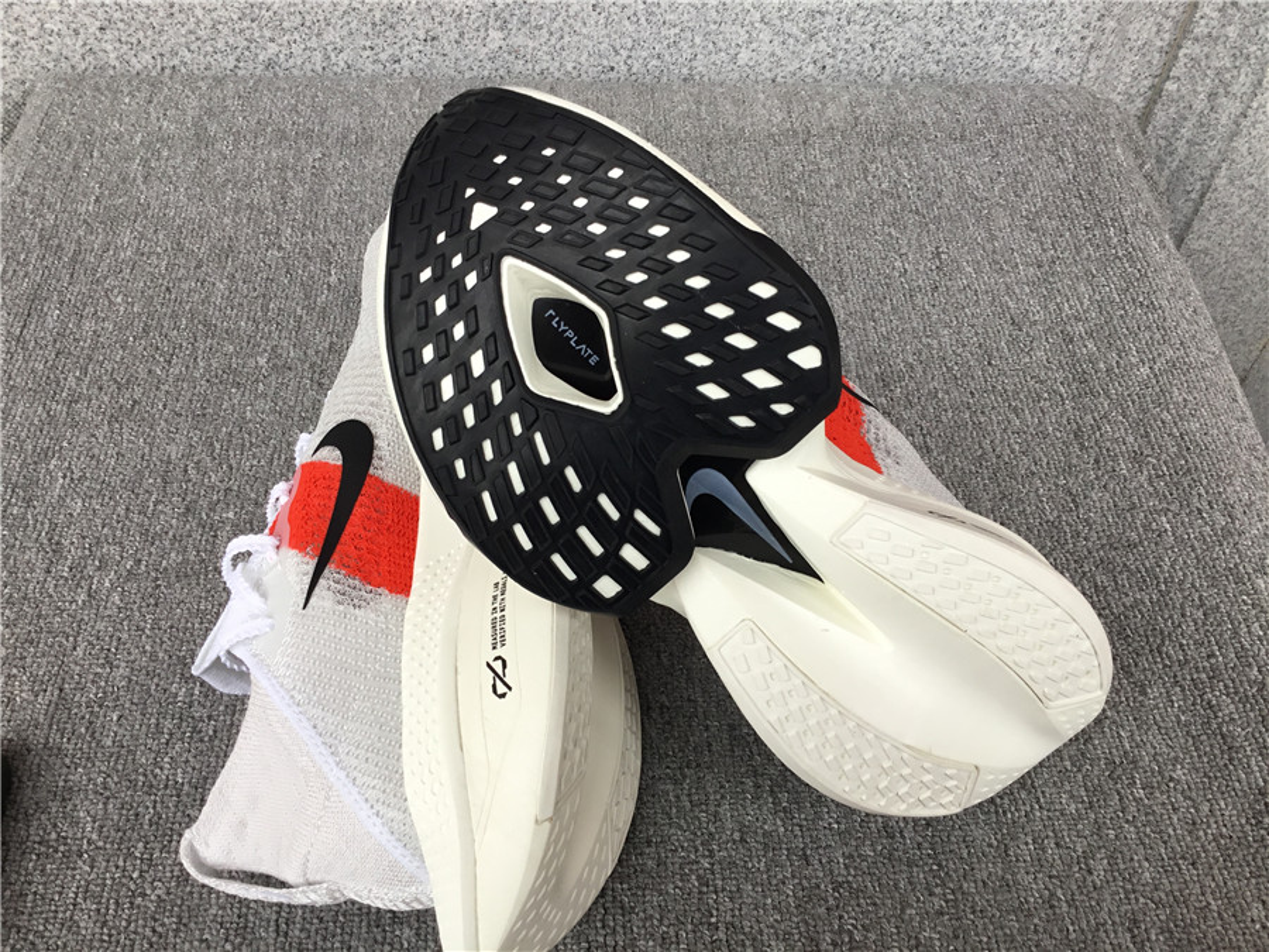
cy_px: 476
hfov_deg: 58.4
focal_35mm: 31
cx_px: 634
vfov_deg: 45.4
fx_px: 1136
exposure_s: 1/50
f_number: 2.4
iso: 25
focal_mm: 3.3
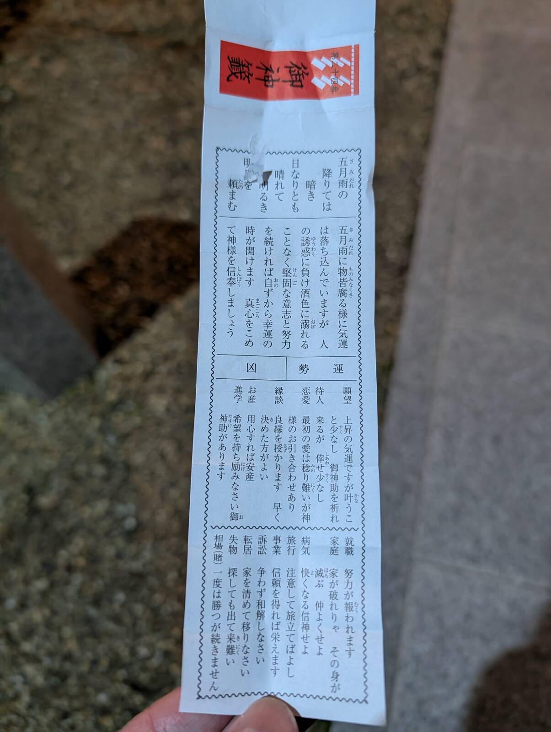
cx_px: 276
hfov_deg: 56.9
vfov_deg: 71.5
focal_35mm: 24
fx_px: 508
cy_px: 366
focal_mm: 6.9
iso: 995
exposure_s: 1/120
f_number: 1.68
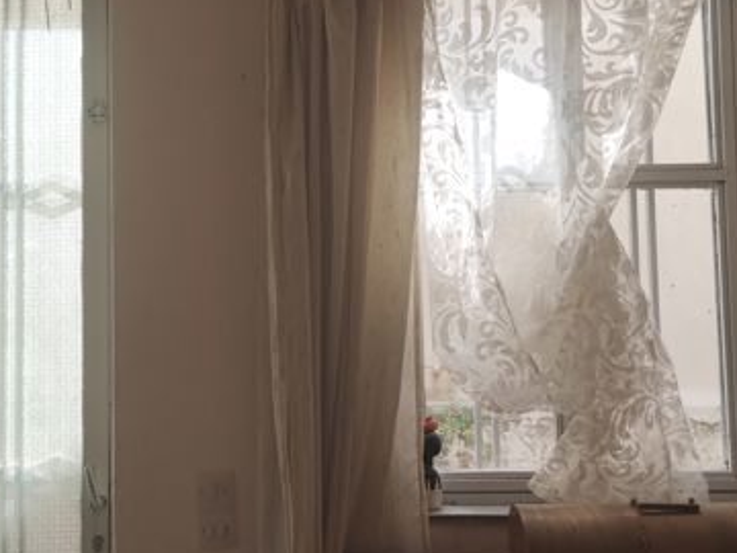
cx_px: 269
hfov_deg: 41.7
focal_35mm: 45
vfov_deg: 32.1
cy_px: 221
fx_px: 958
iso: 80
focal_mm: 5.35
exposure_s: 1/378
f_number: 1.7
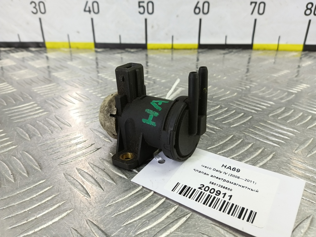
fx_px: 210
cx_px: 158
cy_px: 118
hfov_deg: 73.9
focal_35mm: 23
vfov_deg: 58.9
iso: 137
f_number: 1.6
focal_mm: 4.11
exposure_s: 1/50
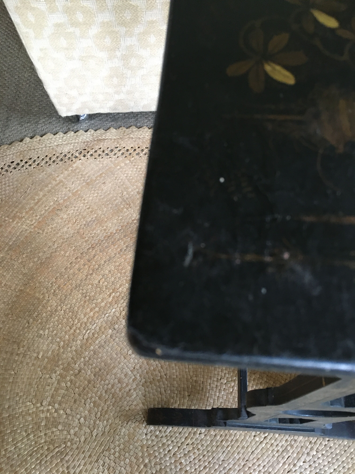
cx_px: 178
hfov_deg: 48.2
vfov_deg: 61.7
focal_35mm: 29
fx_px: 397
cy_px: 237
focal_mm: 4.15
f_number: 2.2
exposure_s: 1/17
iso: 200
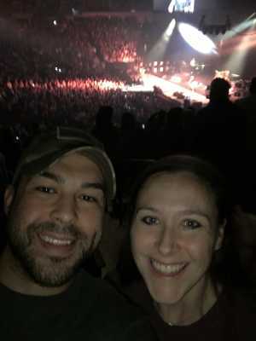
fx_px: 306
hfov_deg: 45.4
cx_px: 128
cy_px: 170
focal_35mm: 31
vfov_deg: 58.4
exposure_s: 1/15
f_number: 2.2
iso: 250
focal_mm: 2.65
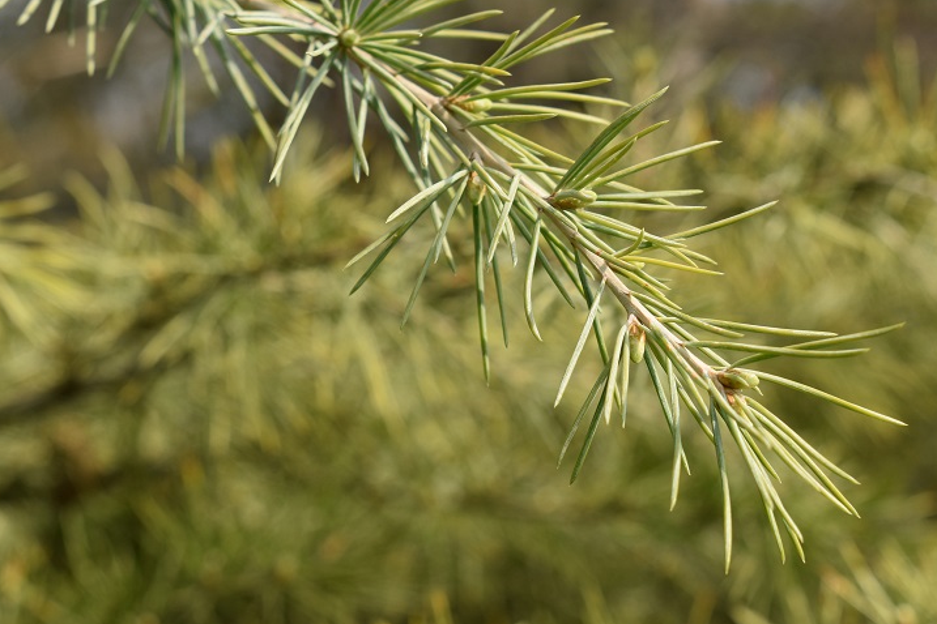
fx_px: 2697
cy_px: 262
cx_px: 358
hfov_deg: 19.7
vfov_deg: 13.2
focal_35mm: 104
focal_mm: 55
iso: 200
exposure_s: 1/320
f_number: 8
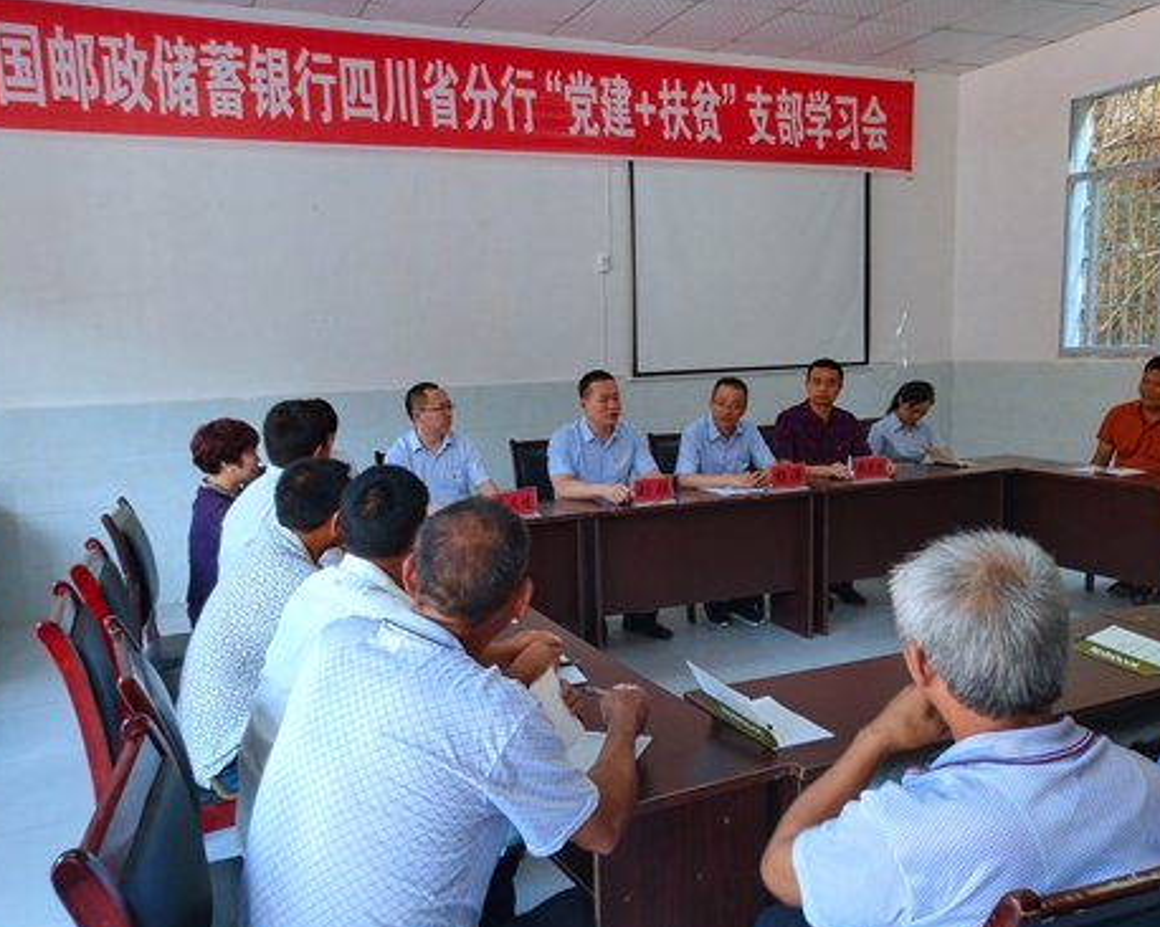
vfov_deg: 45.8
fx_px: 1098
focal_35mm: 32
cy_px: 467
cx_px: 557
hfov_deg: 55.7
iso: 103
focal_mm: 3.95
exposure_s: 1/100
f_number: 1.8
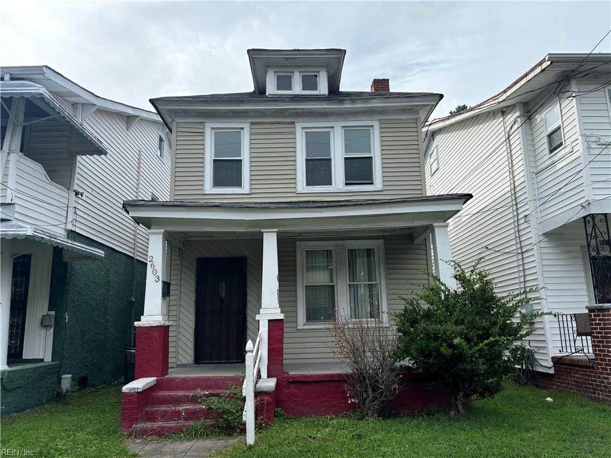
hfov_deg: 67.3
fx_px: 459
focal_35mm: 26
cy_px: 229
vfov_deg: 53.1
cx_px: 306
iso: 50
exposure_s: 1/1949
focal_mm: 5.96
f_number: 1.6
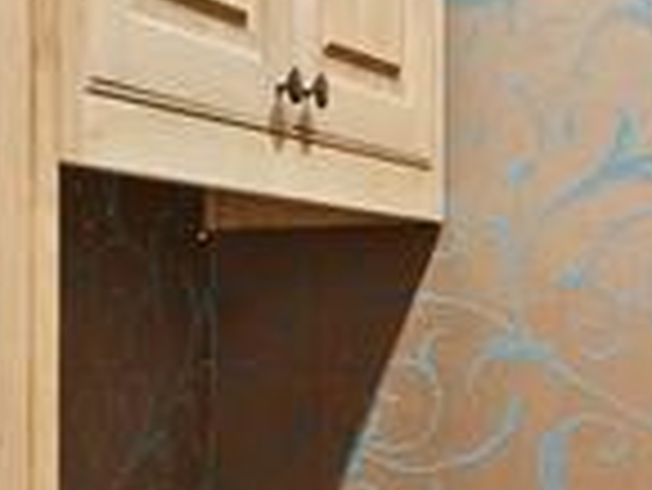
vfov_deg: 14.9
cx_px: 144
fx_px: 1866
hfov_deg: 19.6
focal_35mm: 99
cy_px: 360
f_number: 10
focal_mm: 7
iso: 400
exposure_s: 2
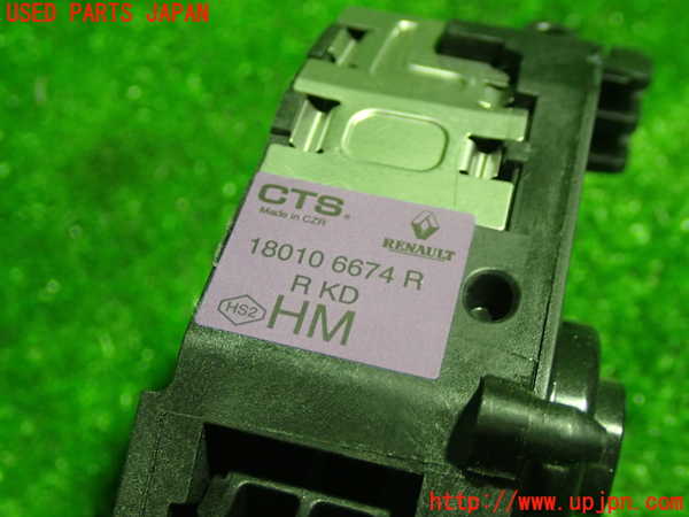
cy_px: 258
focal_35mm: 50
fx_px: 995
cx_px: 344
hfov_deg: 38.2
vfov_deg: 29.1
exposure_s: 1/30
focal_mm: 9.01
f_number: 3.2
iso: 800
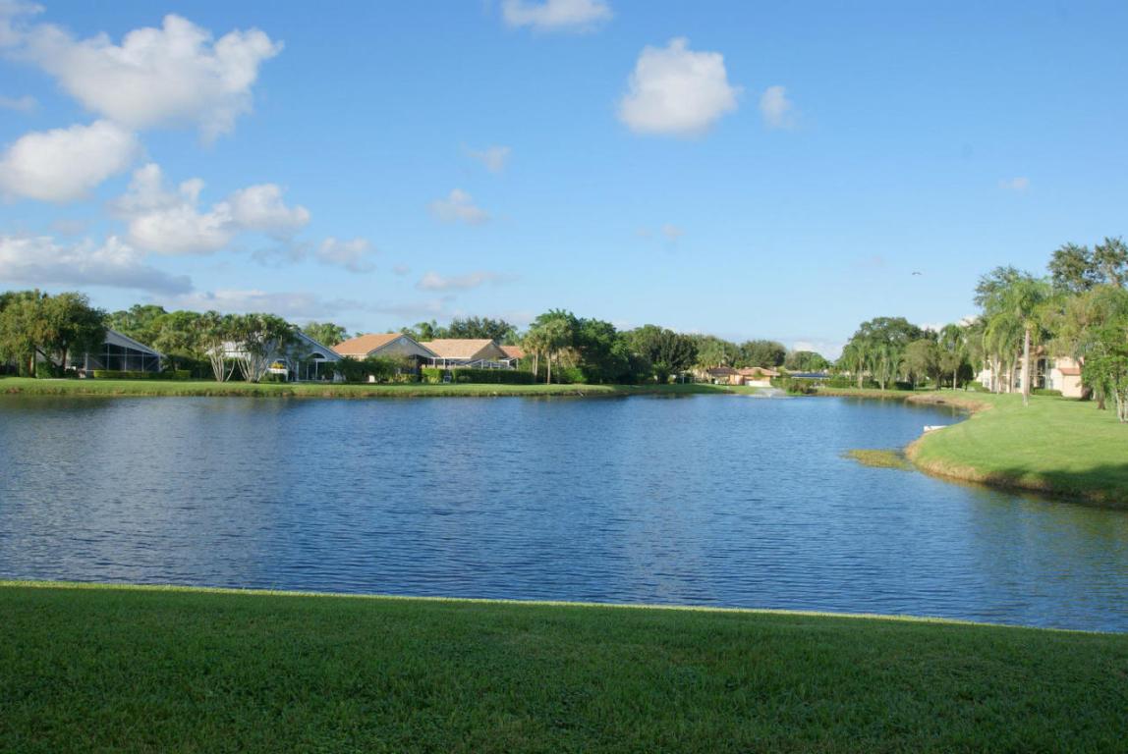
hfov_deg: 61.9
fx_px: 941
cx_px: 564
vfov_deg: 43.7
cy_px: 377
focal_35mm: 30
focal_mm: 20
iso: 100
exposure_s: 1/160
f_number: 11
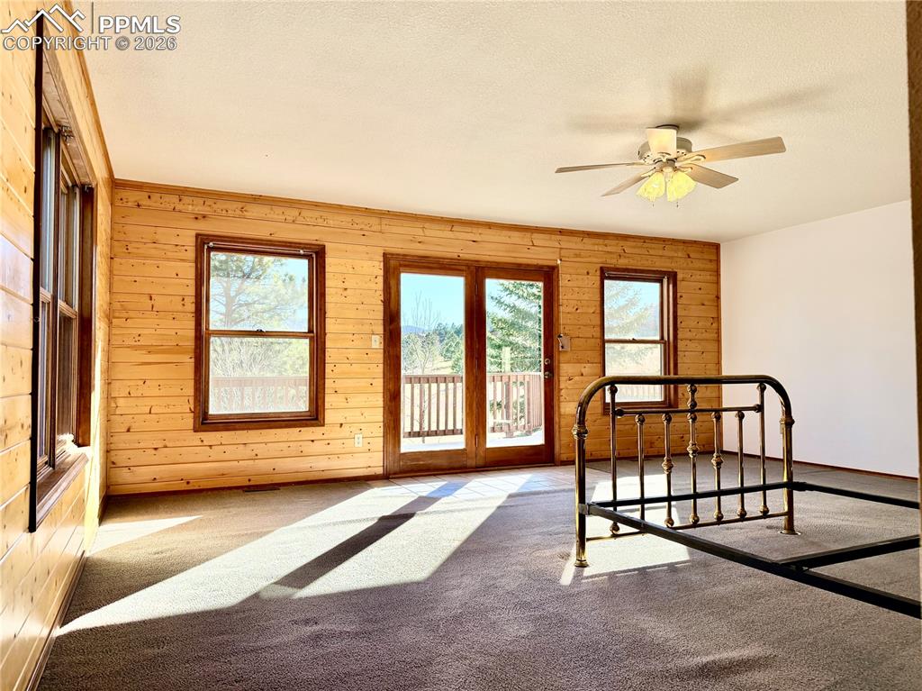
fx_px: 639
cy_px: 346
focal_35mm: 24
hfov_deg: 71.6
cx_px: 461
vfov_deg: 56.8
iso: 100
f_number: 1.78
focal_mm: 6.76
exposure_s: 1/898
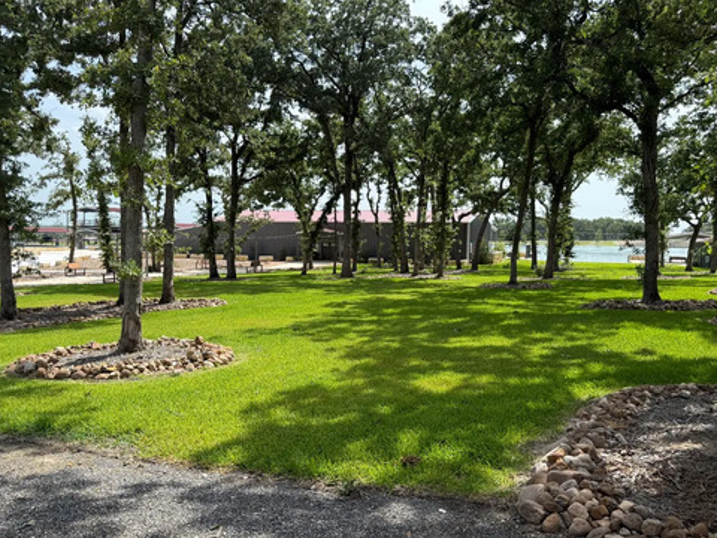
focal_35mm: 30
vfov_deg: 46.8
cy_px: 269
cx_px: 357
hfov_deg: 60.0
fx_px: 621
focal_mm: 6.76
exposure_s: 1/2907
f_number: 1.78
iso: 100
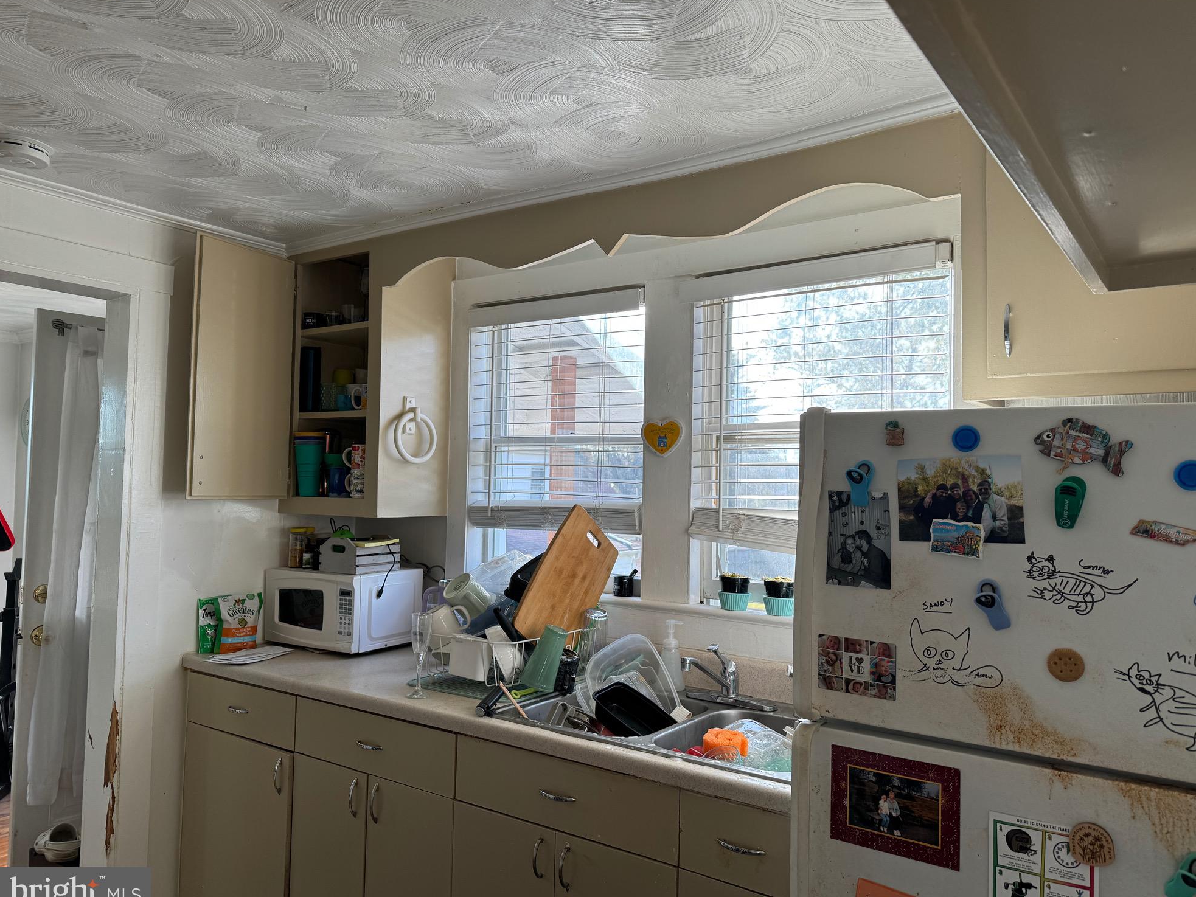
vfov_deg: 54.9
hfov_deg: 69.4
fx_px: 864
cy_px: 450
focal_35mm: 25
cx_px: 622
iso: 64
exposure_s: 1/182
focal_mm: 6.76
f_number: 1.78
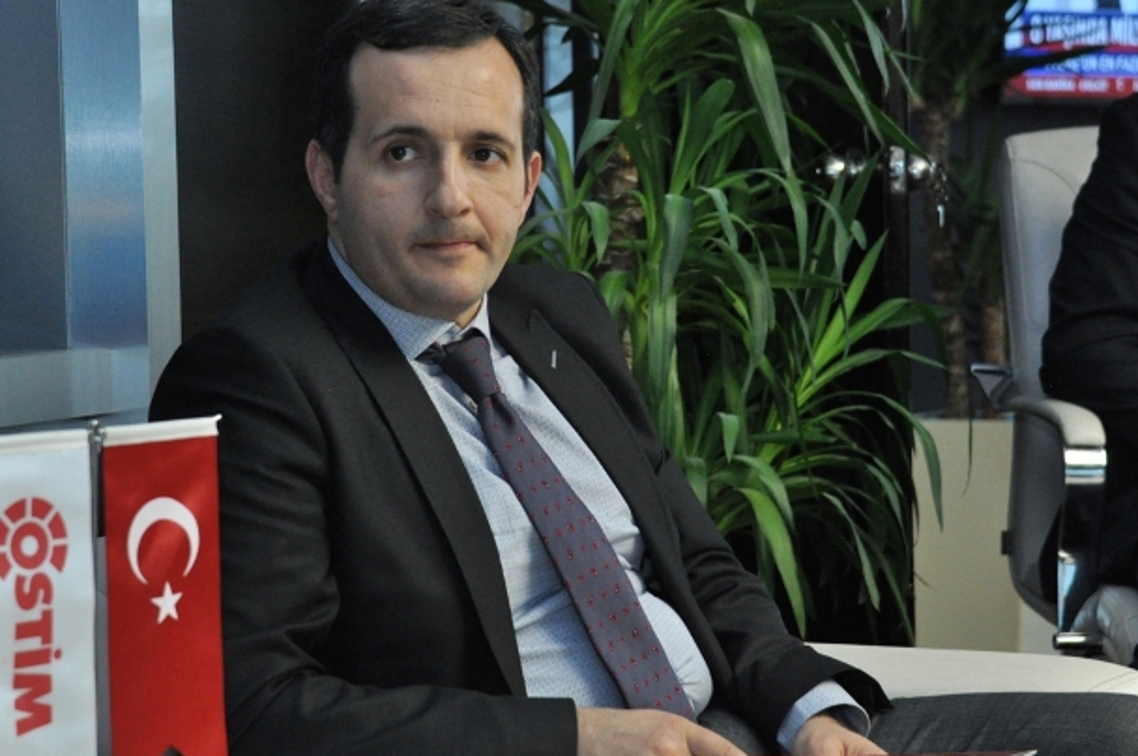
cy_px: 357
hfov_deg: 21.0
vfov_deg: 14.1
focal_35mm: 97
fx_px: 3063
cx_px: 532
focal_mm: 58
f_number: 5
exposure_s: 1/100
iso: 2000
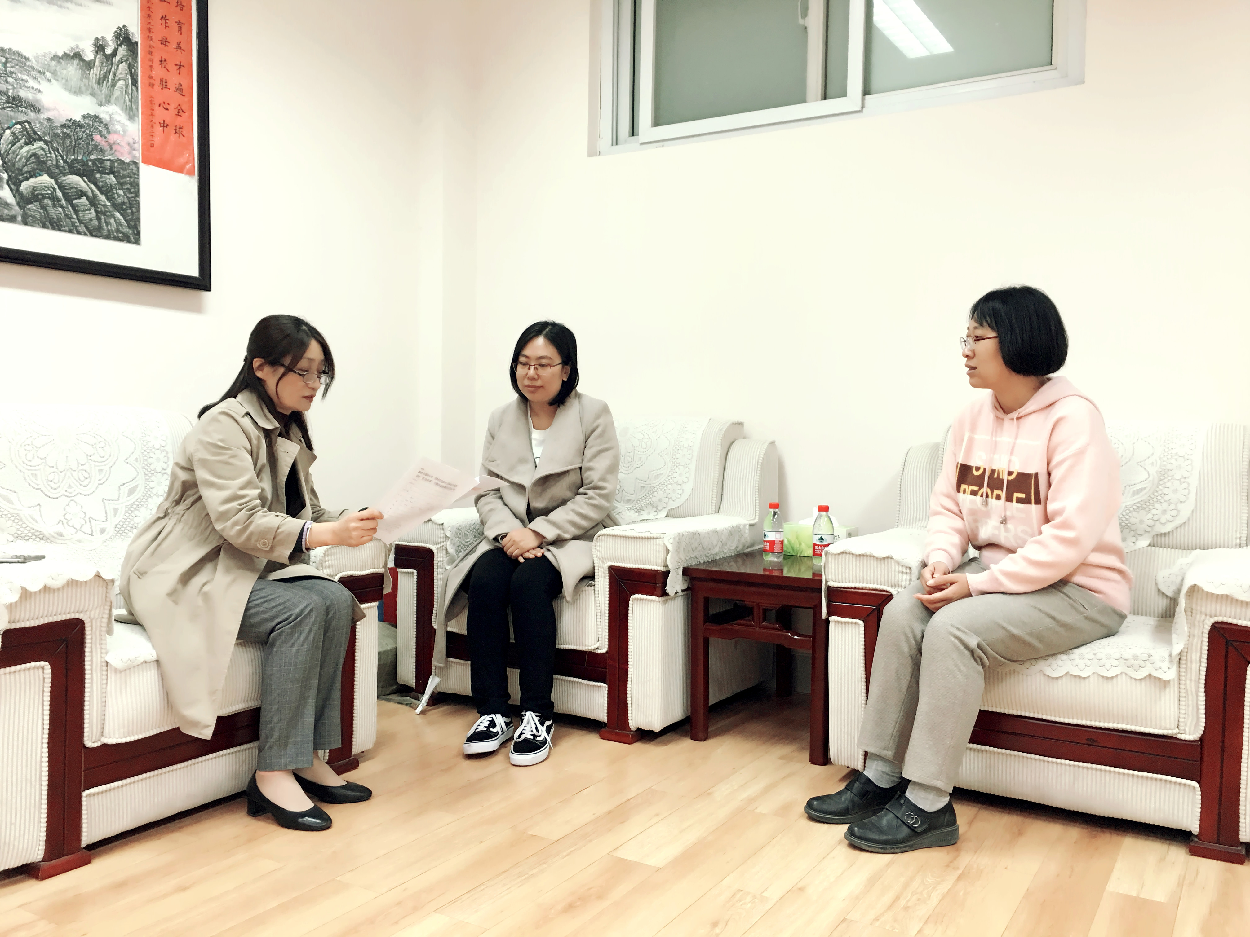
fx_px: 1047
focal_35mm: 29
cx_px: 625
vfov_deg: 48.2
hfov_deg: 61.7
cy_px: 468
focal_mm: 4.15
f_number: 2.2
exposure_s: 1/17
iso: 40
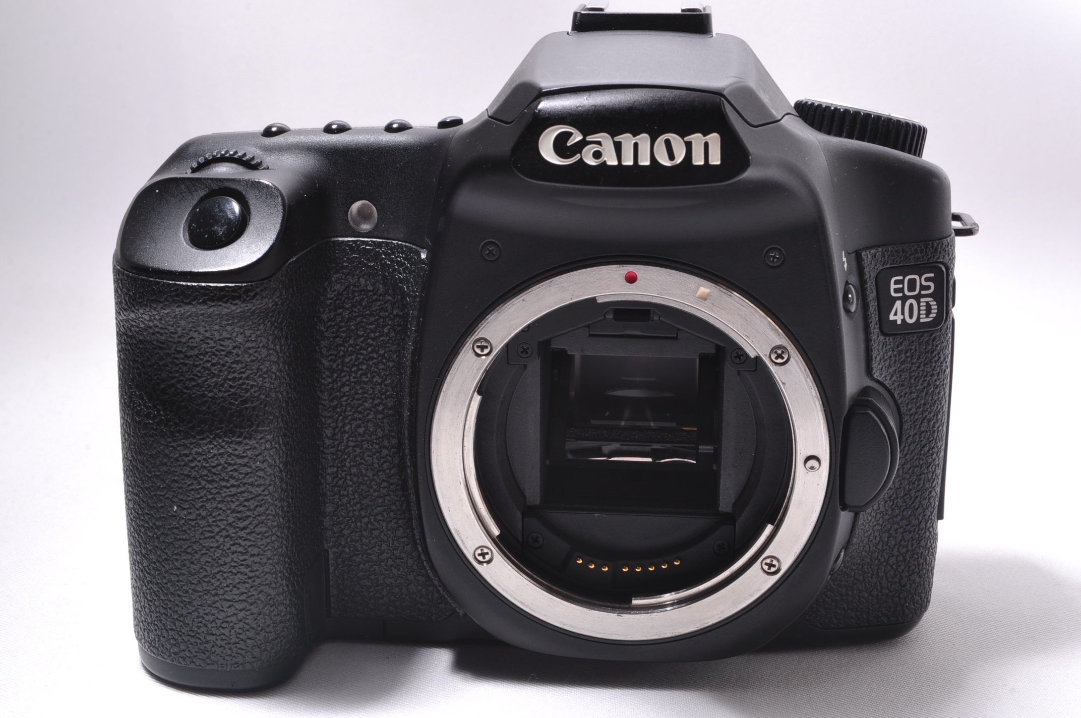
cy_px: 359
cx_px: 540
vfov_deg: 22.6
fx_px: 1799
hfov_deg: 33.4
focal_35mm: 60
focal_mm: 40
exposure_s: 1/125
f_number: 20
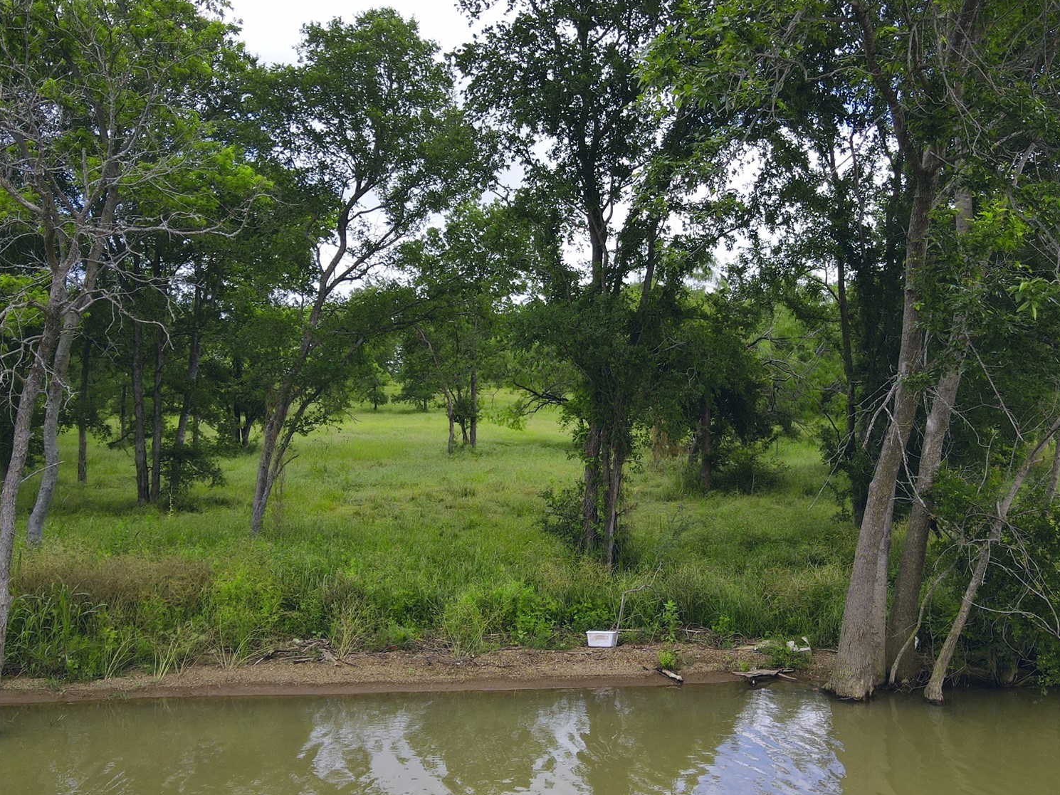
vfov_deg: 42.8
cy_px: 460
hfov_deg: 55.1
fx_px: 1011
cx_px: 614
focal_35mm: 33
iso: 100
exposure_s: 1/350
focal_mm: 4.5
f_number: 2.8
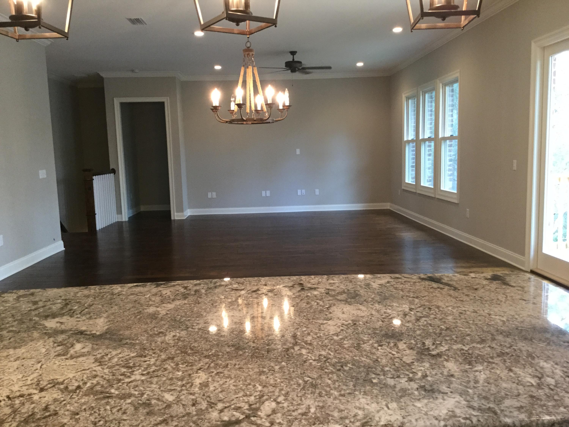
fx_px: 510
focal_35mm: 31
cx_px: 284
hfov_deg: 58.4
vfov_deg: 45.4
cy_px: 214
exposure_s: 1/30
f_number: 2.4
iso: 125
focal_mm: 3.3
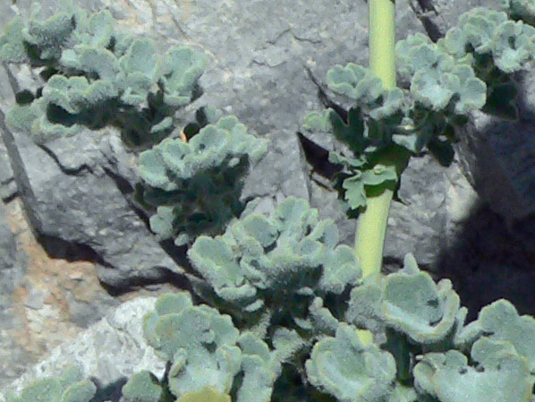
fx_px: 7143
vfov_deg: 3.2
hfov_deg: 4.3
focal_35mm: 462
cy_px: -226
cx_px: -200
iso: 100
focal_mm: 18
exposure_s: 1/1000
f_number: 6.5
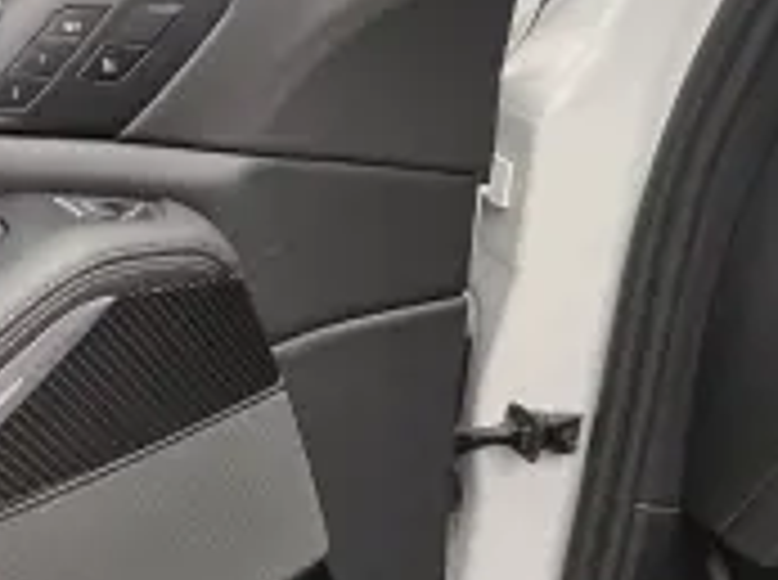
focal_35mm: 48
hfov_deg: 35.6
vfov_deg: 29.1
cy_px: 76
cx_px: -13
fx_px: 1077
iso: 320
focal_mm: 6.3
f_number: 1.7
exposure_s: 1/120
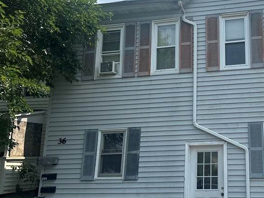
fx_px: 335
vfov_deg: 32.8
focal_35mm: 44
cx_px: 231
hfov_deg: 40.2
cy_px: 81
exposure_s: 1/5848
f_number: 1.78
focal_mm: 6.86
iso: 80
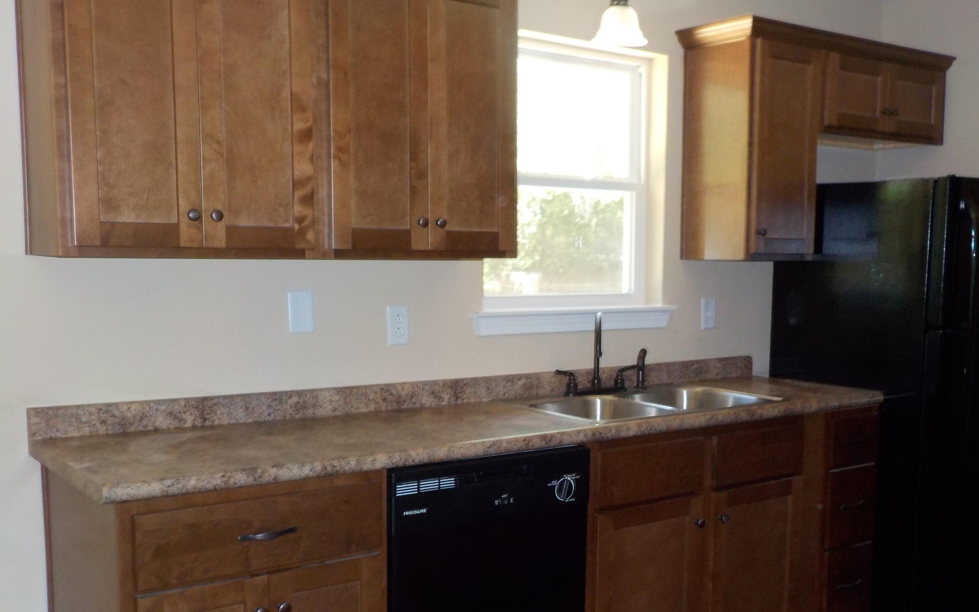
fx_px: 1014
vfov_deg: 33.5
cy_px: 364
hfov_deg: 51.3
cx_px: 566
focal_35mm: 38
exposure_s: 1/30
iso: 200
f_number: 3.3
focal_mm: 4.1
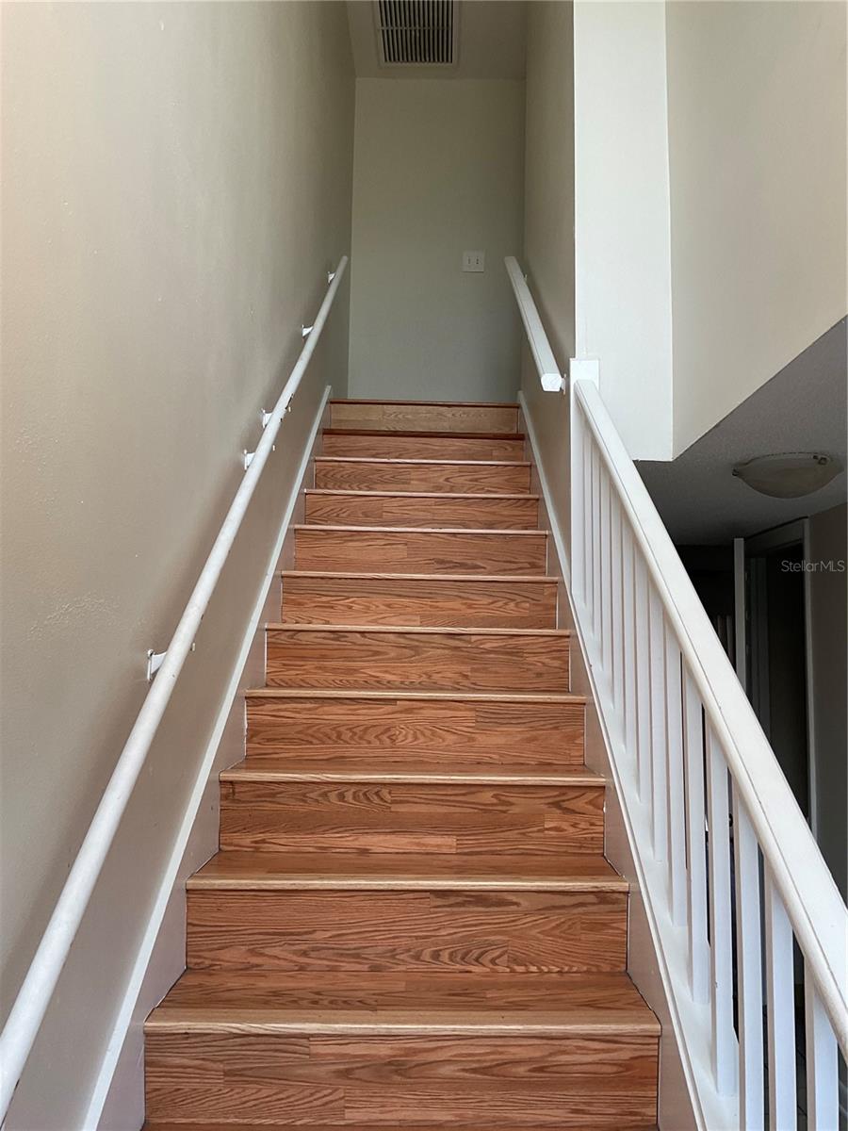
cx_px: 424
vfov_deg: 61.7
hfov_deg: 48.2
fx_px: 947
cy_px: 566
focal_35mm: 29
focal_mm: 3
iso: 40
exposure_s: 1/60
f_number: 1.8
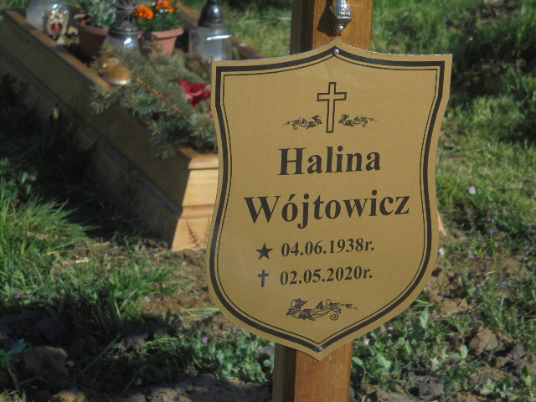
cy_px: 201
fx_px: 1657
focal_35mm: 107
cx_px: 268
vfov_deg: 13.8
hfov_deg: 18.4
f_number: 5.1
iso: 100
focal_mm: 19.2
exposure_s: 1/640
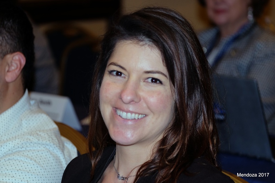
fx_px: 1199
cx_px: 138
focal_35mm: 157
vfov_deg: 8.7
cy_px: 92
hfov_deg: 13.1
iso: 800
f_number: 4.2
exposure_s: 1/110
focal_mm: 104.9
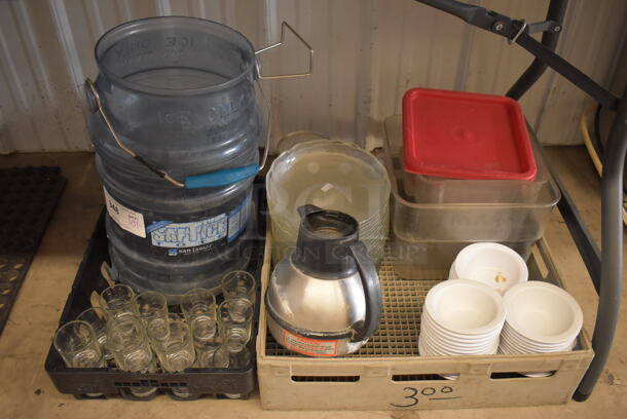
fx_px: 575
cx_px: 314
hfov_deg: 57.2
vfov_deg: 40.1
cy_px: 210
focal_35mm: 33
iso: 3200
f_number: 3.8
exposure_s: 1/125
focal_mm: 22
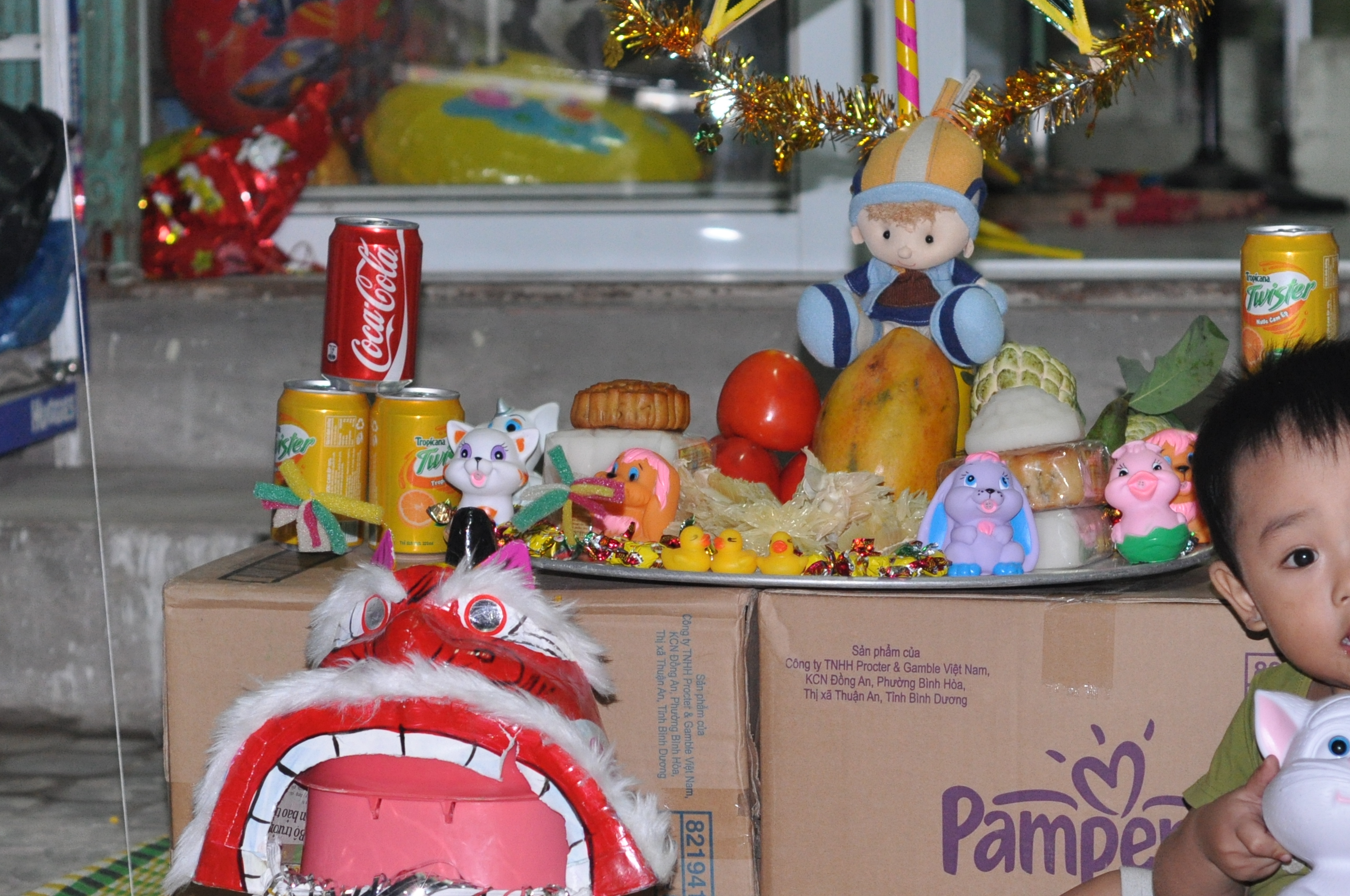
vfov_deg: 10.8
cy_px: 613
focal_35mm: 127
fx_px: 4757
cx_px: 784
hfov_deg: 16.1
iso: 800
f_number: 4
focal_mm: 50
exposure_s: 1/60
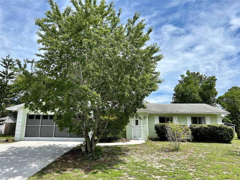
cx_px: 120
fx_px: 180
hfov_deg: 67.3
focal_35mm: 26
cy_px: 90
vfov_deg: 53.1
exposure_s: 1/5076
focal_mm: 5.7
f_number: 1.5
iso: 50
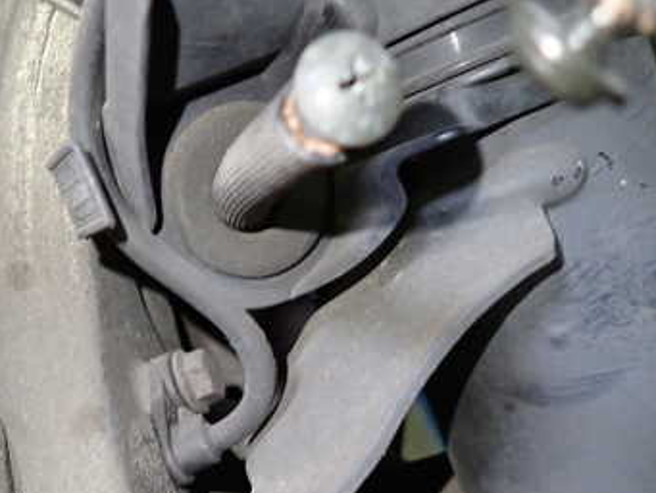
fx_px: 834
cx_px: 204
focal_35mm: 44
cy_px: 370
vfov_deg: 32.3
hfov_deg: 42.2
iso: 400
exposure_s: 1/30
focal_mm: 4.5
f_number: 2
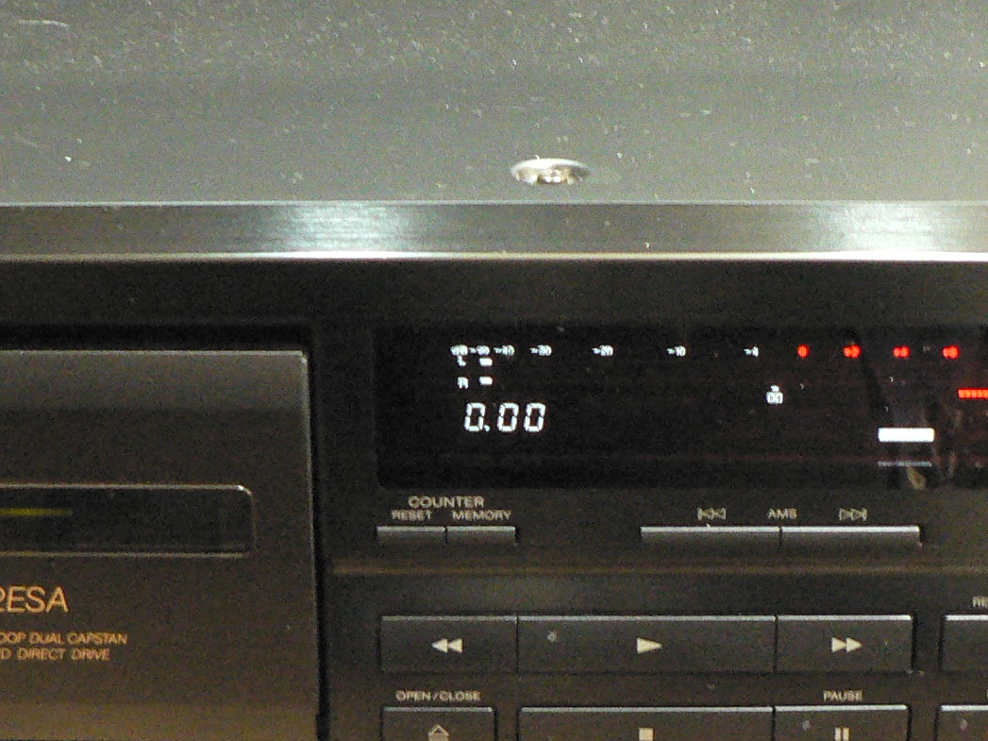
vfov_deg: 16.8
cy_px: 429
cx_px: 580
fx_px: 2511
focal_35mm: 88
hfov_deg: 22.2
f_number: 2.8
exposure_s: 1/8
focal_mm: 6
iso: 400
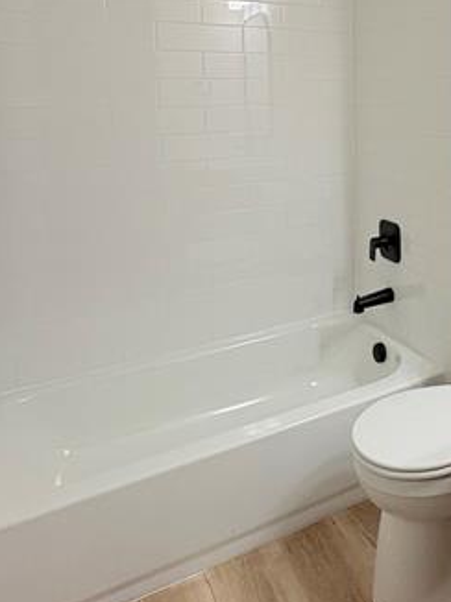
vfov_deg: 52.6
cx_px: 435
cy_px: 140
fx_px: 574
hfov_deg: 38.7
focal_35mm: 33
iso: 125
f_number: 2.2
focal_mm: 2.22
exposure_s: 1/120
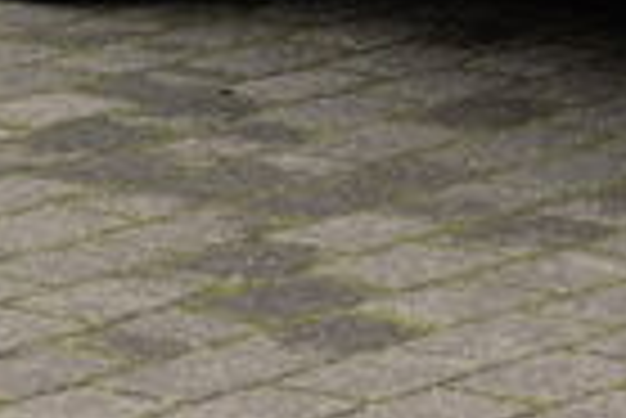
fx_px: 5675
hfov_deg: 6.1
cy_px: -539
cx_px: 1329
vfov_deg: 4.2
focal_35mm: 326
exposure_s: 1/85
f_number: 3.6
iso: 200
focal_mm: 39
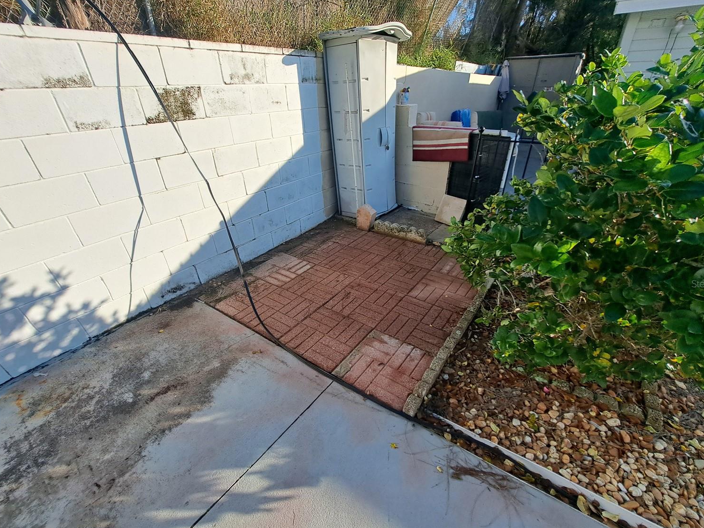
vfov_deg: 85.5
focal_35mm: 14
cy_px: 283
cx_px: 357
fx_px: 285
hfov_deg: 102.1
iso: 50
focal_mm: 1.74
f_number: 2.2
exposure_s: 1/1247
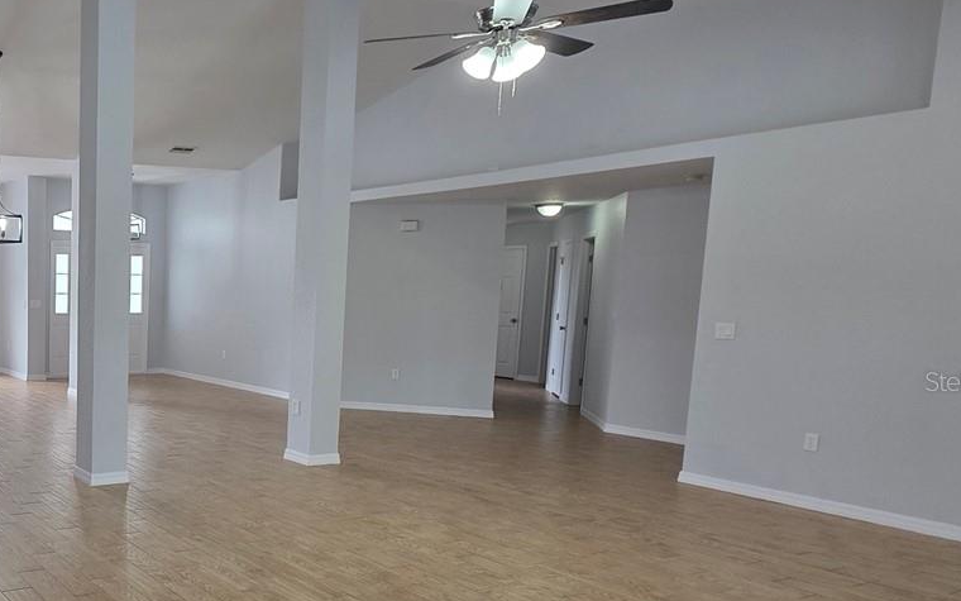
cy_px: 381
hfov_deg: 53.2
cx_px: 33
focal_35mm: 29
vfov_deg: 42.8
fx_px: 760
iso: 100
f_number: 1.9
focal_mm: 2.2
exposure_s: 1/120
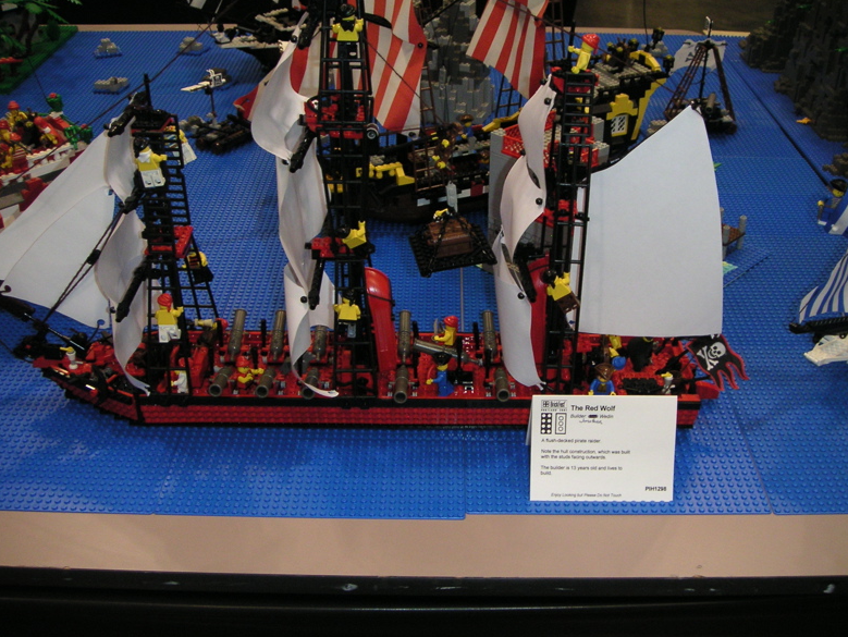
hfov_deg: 47.8
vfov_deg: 36.8
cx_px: 415
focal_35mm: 39
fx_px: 956
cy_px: 313
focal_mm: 6
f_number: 2.8
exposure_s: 1/45
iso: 160
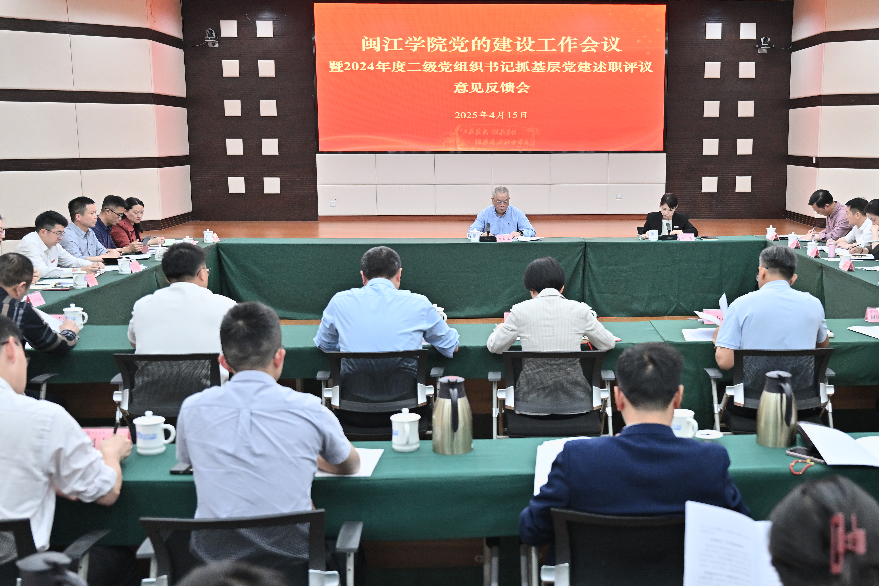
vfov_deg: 29.2
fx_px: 1123
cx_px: 543
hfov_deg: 42.5
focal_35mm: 46
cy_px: 349
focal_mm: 30
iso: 1000
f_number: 3.2
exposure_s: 1/200
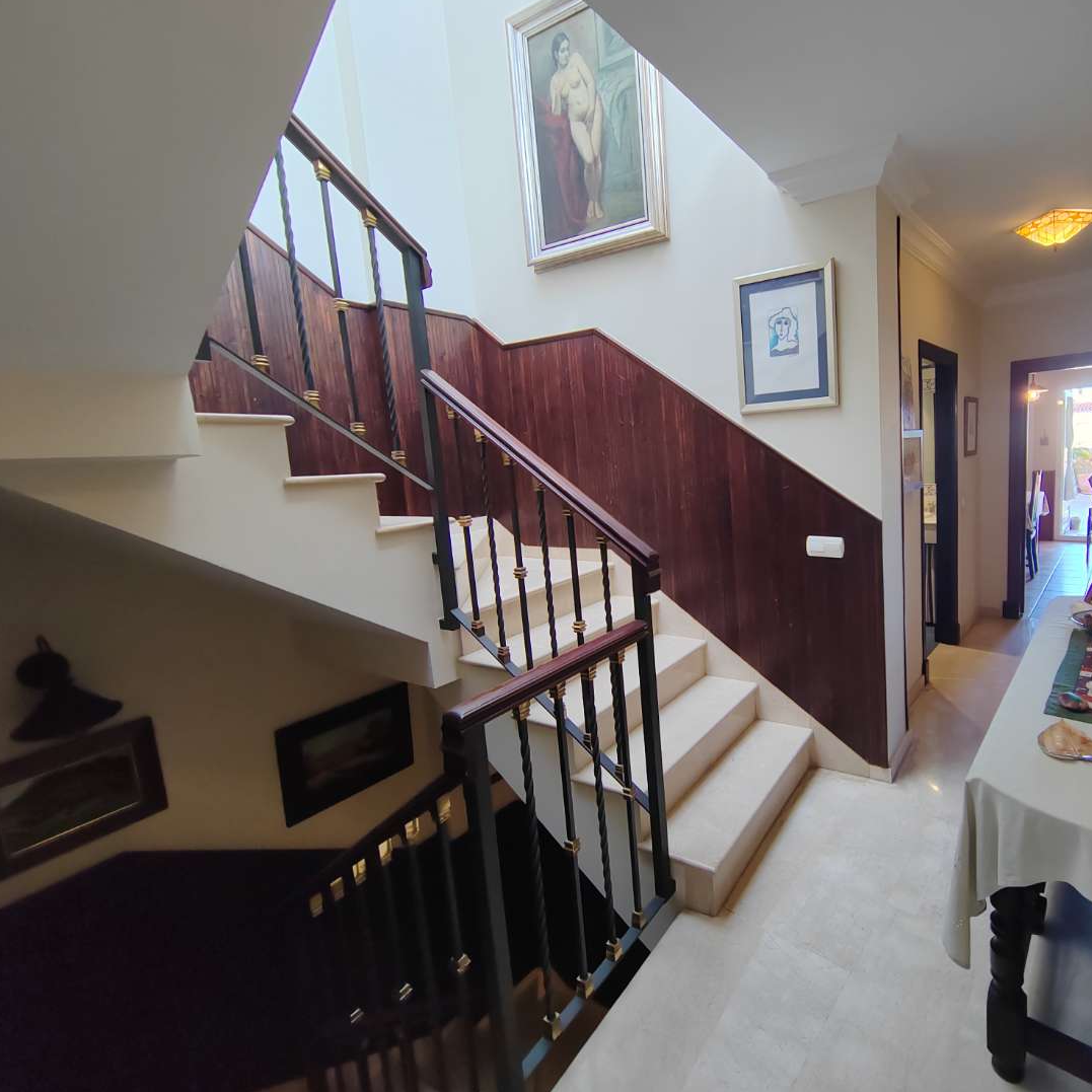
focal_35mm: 16
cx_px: 706
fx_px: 571
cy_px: 529
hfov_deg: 85.1
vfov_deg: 87.4
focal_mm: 2.16
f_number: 2.2
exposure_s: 1/50
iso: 359
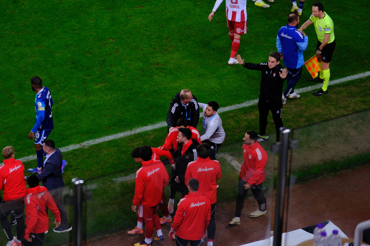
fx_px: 2353
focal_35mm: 229
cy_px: 123
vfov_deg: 6.0
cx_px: 185
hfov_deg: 9.0
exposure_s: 1/80
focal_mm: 152.6
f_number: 6.2
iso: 500
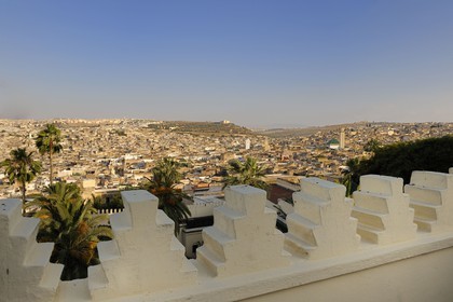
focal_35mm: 26
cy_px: 151
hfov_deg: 69.4
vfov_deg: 49.6
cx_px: 226
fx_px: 327
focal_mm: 26
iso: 200
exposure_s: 1/200
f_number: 10
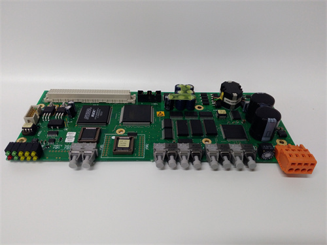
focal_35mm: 27
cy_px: 122
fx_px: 255
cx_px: 164
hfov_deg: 65.3
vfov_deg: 51.4
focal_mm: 3.79
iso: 199
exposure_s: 1/33
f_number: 2
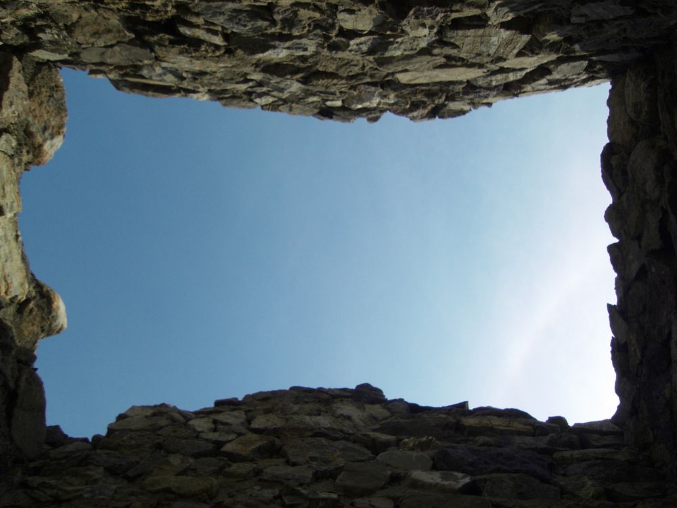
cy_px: 254
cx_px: 338
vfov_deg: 56.8
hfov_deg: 71.6
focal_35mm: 24
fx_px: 469
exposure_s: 1/400
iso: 80
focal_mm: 4.3
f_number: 7.3
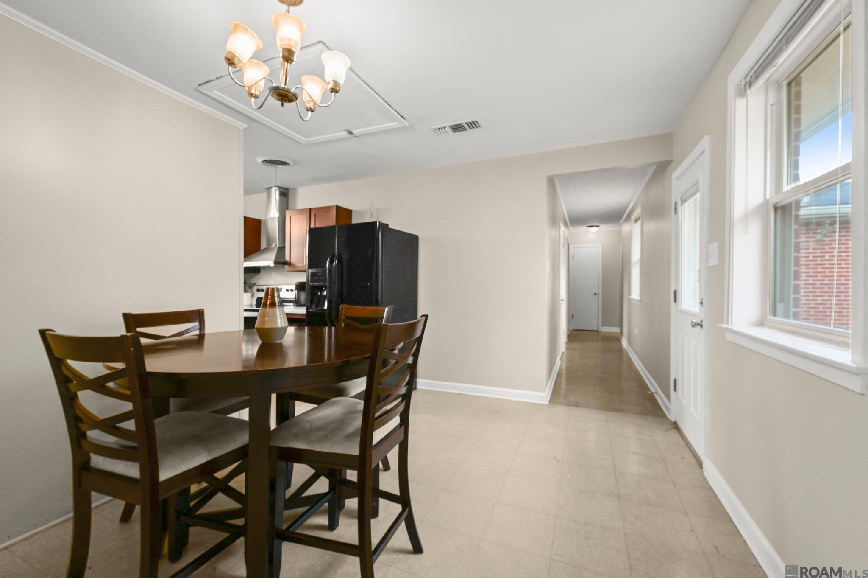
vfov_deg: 77.2
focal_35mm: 15
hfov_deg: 100.4
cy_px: 289
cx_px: 434
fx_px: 361
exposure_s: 1/3
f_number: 10
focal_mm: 15
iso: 200
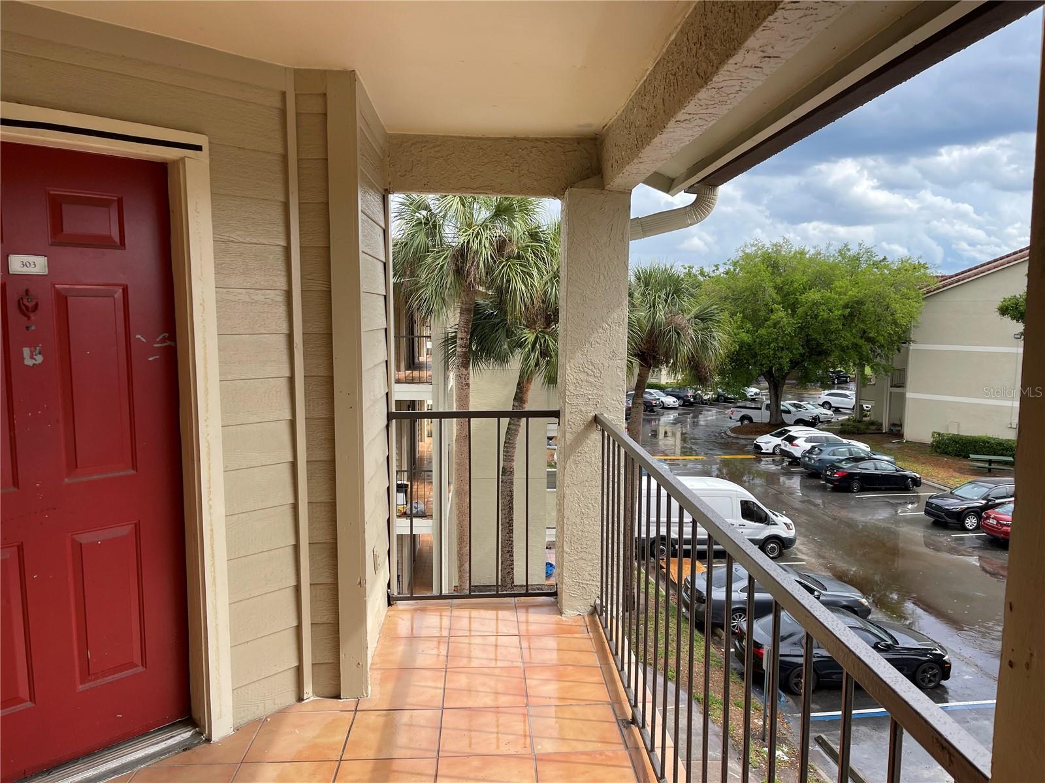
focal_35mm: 25
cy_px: 392
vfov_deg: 54.9
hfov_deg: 69.4
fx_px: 755
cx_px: 522
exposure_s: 1/1309
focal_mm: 5.1
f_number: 1.6
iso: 32
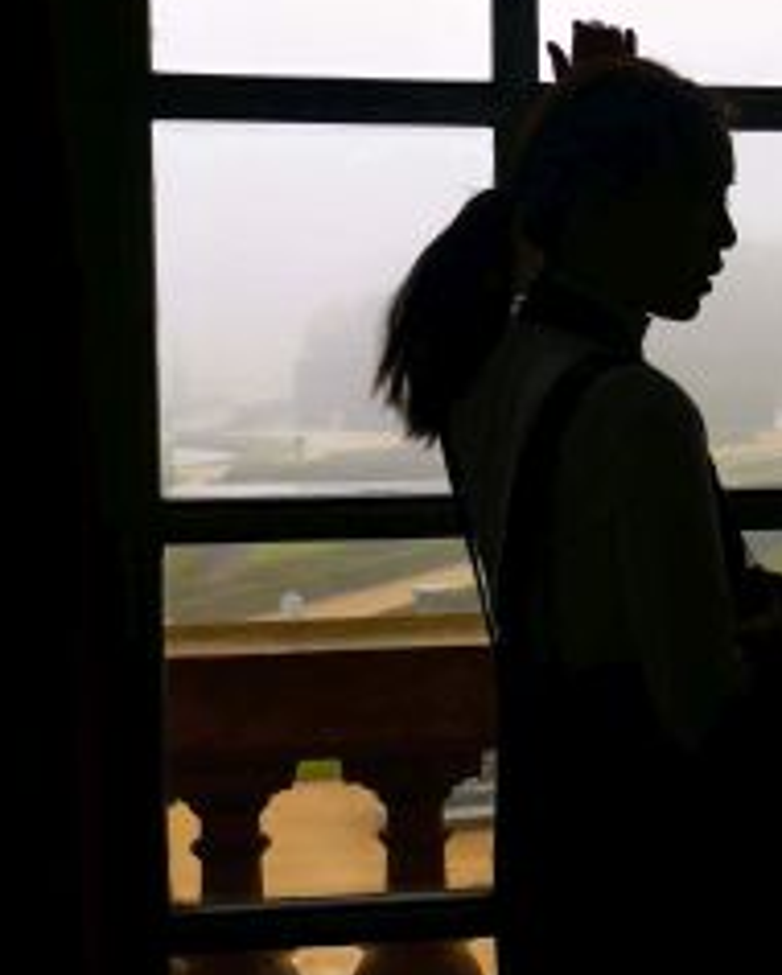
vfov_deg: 25.0
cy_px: 366
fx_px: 2196
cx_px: 988
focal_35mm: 76
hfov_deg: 18.9
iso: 125
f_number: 4
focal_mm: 11.5
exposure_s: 1/800
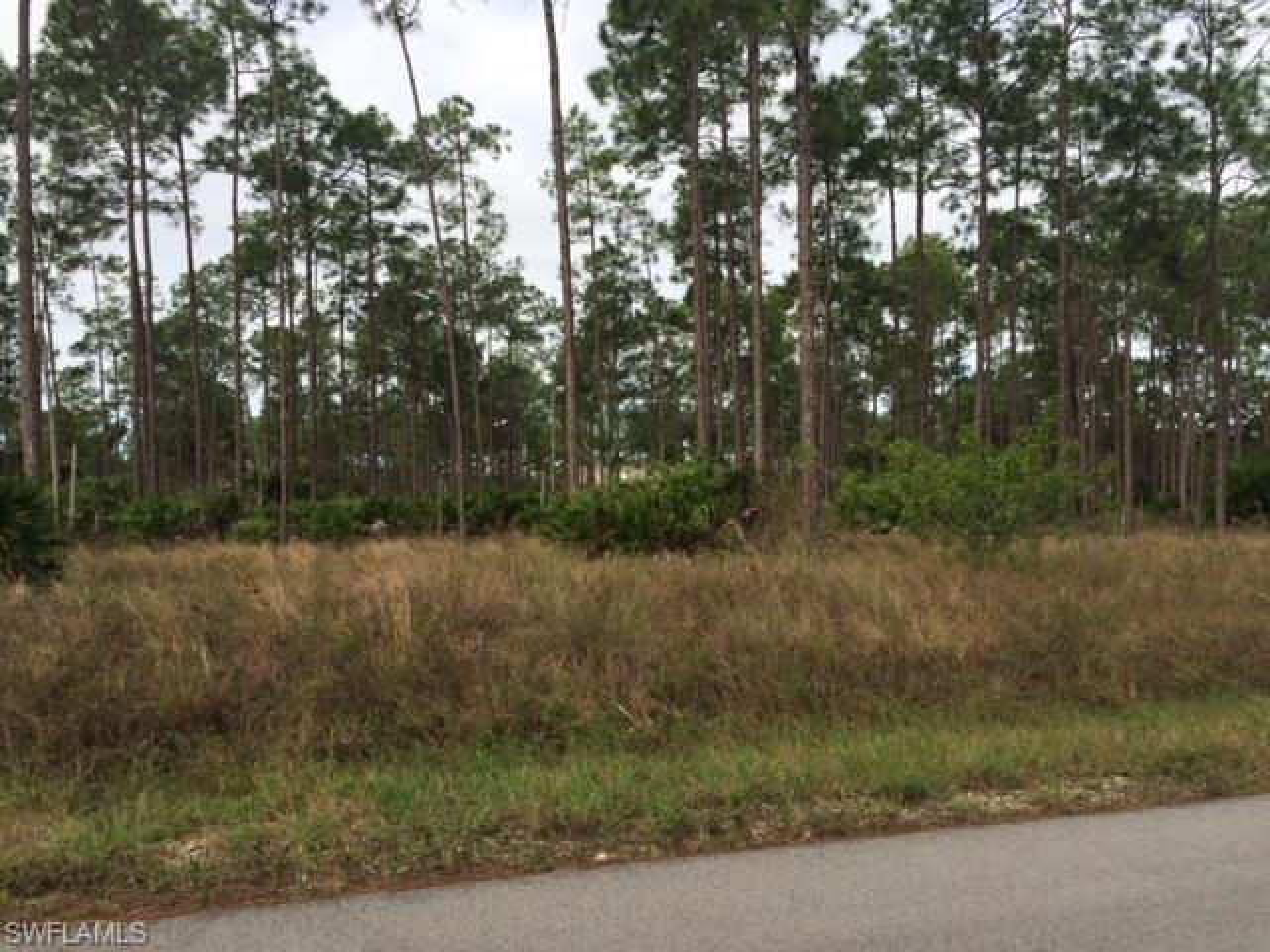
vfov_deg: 48.2
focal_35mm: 29
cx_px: 635
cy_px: 476
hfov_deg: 61.7
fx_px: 1064
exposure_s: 1/892
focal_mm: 4.15
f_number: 2.2
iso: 32
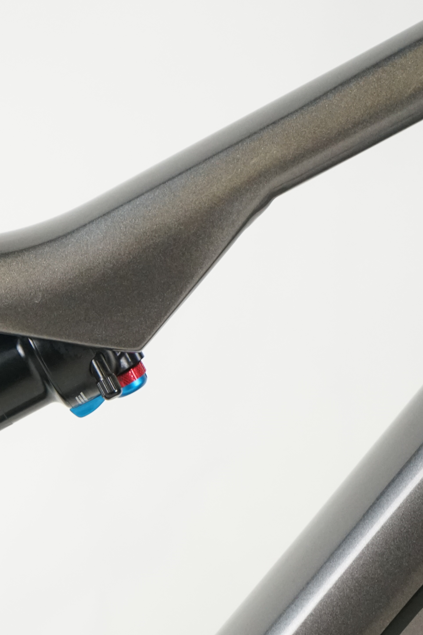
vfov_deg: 14.1
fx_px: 2556
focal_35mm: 145
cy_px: 422
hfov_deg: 9.3
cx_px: -90
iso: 2500
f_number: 5.6
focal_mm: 70
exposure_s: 1/200
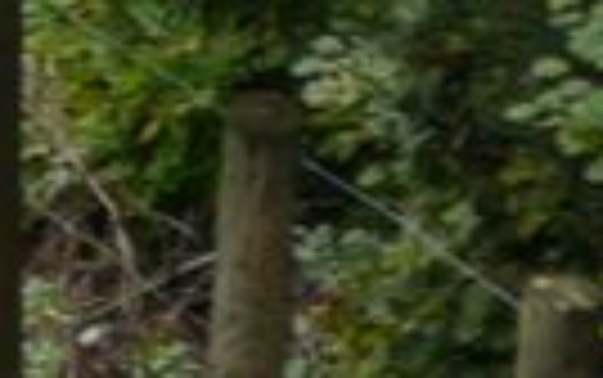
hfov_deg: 1.0
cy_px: -760
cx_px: -976
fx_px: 35543
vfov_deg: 0.6
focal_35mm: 2161
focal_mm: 44.9
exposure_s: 1/100
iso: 100
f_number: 3.6
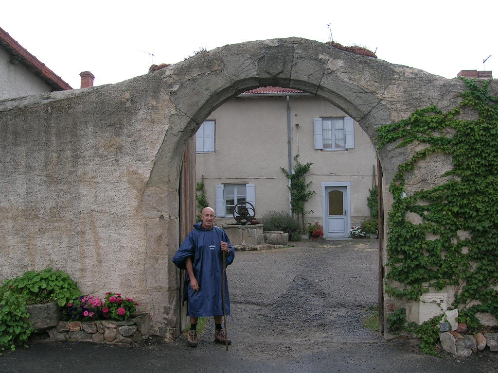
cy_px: 186
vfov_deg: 40.7
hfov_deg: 52.6
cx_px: 249
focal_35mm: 35
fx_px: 504
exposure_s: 1/139
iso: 50
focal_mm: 5.4
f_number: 4.8
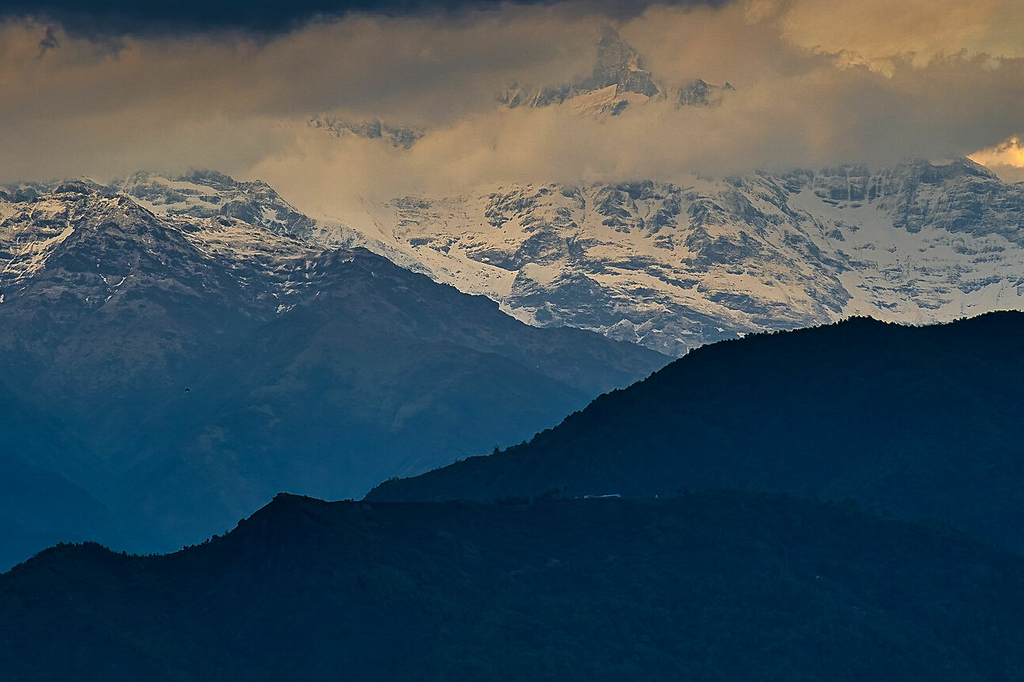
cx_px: 518
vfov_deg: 7.1
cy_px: 128
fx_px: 5516
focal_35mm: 194
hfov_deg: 10.6
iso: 100
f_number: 4
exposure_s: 1/160
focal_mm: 105
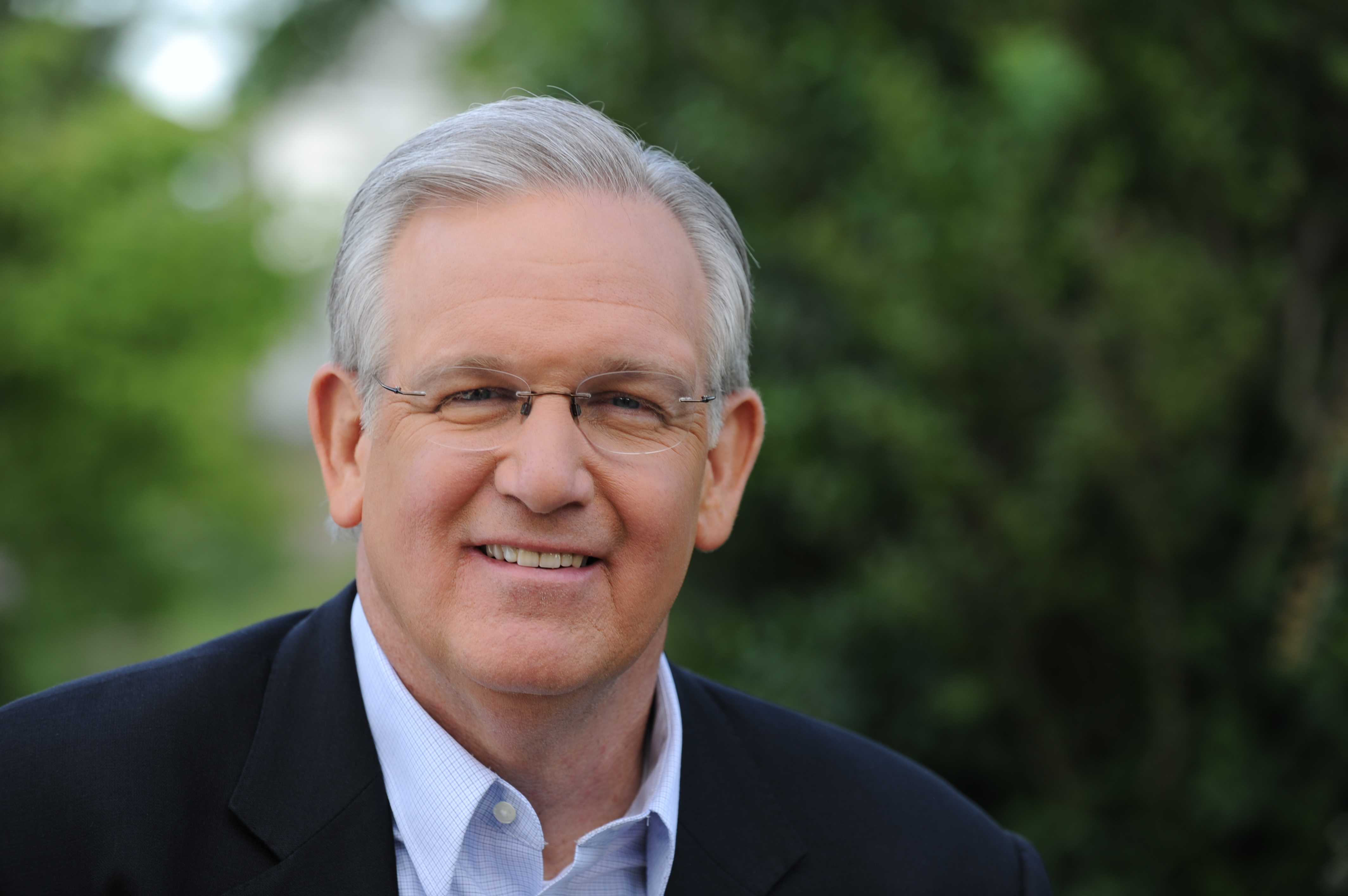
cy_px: 448
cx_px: 674
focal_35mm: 130
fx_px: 4865
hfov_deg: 15.8
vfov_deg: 10.5
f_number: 4
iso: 200
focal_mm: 130
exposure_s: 1/200
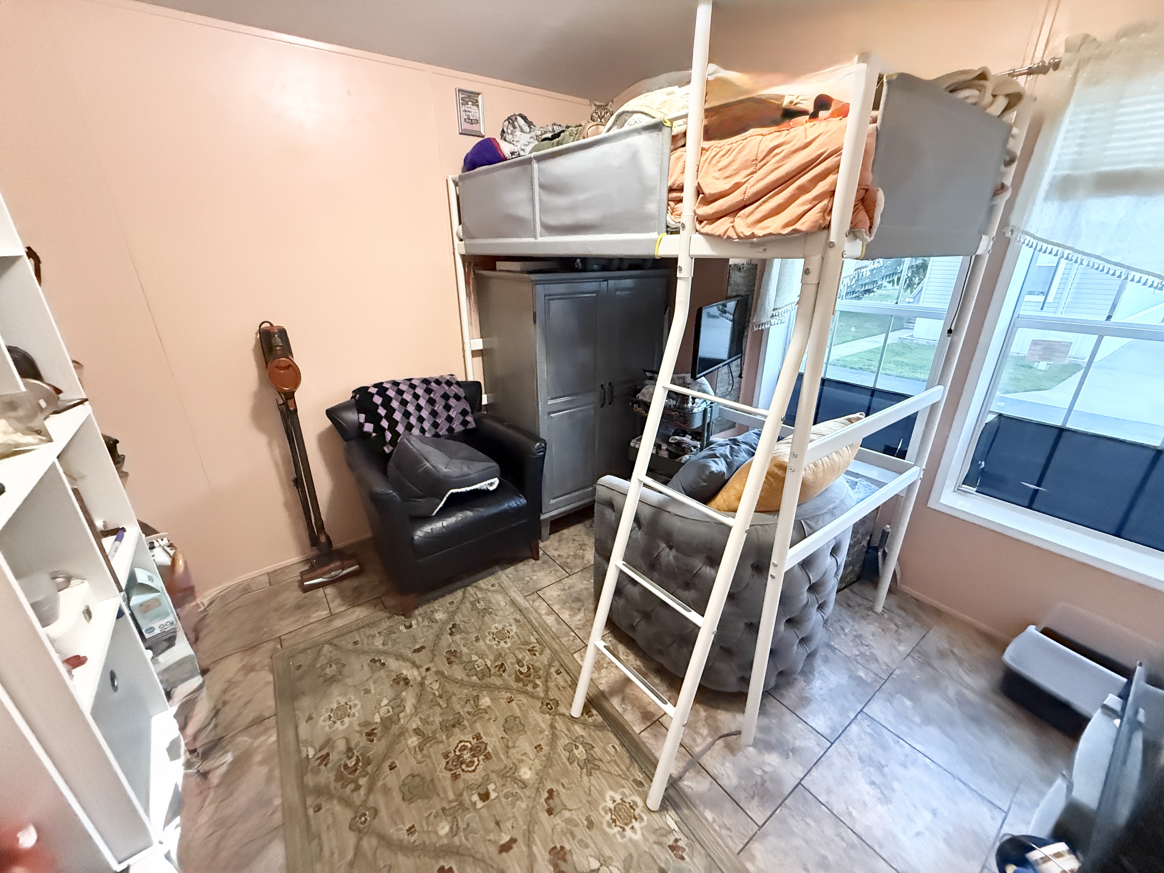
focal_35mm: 14
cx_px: 582
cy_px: 436
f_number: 2.2
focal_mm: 2.22
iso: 1250
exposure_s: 1/60
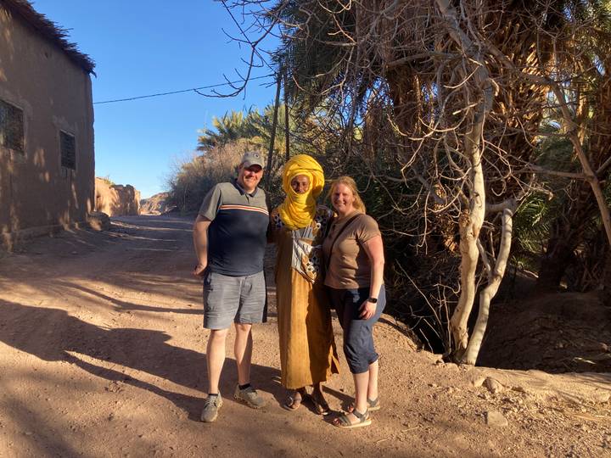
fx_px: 494
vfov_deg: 49.7
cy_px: 229
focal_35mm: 28
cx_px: 306
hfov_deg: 63.4
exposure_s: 1/516
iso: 20
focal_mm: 3.99
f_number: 1.8
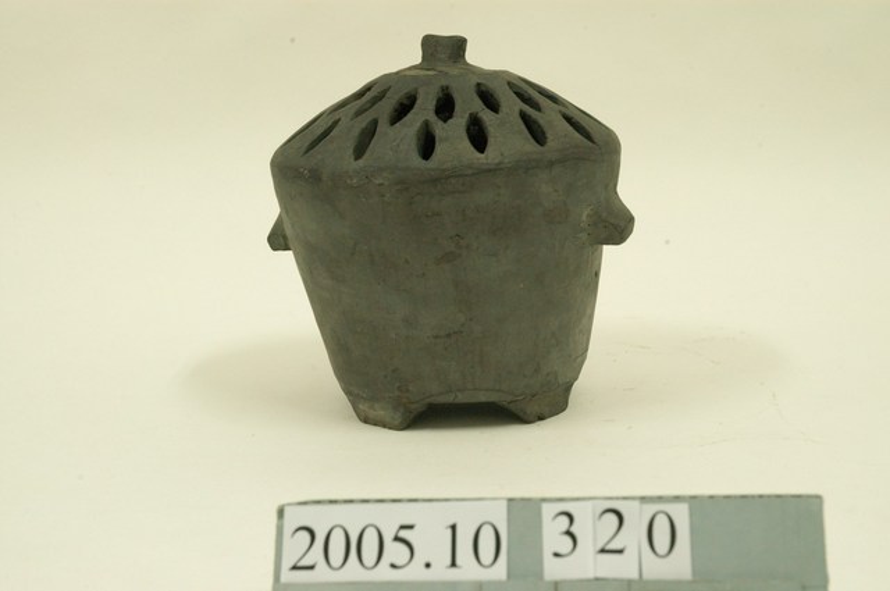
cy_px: 296
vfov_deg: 19.7
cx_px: 445
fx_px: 1704
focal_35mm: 69
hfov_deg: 29.3
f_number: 9
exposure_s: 1/15
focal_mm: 46
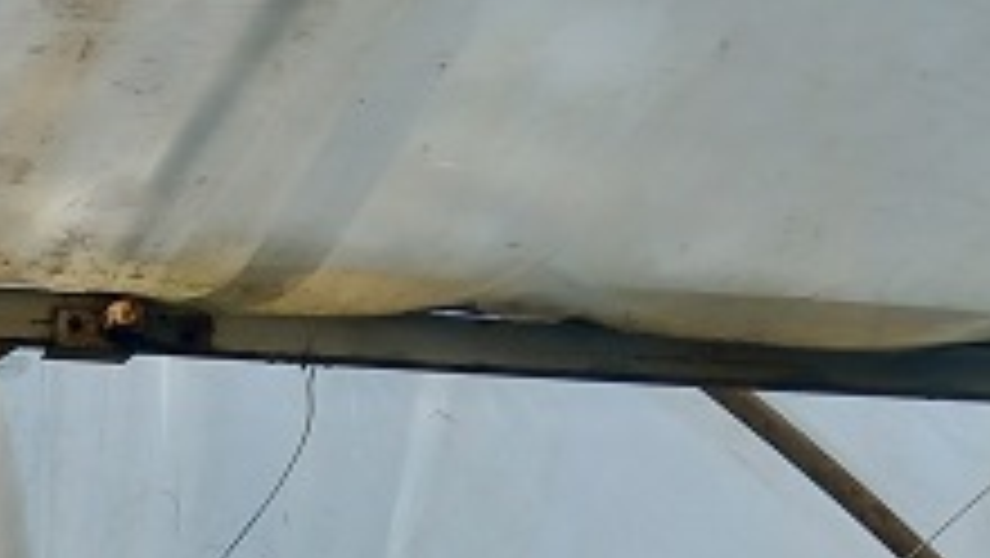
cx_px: -477
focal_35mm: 107
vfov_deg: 10.3
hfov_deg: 17.9
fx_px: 2810
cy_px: 1197
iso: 20
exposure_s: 1/264
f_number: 1.8
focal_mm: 4
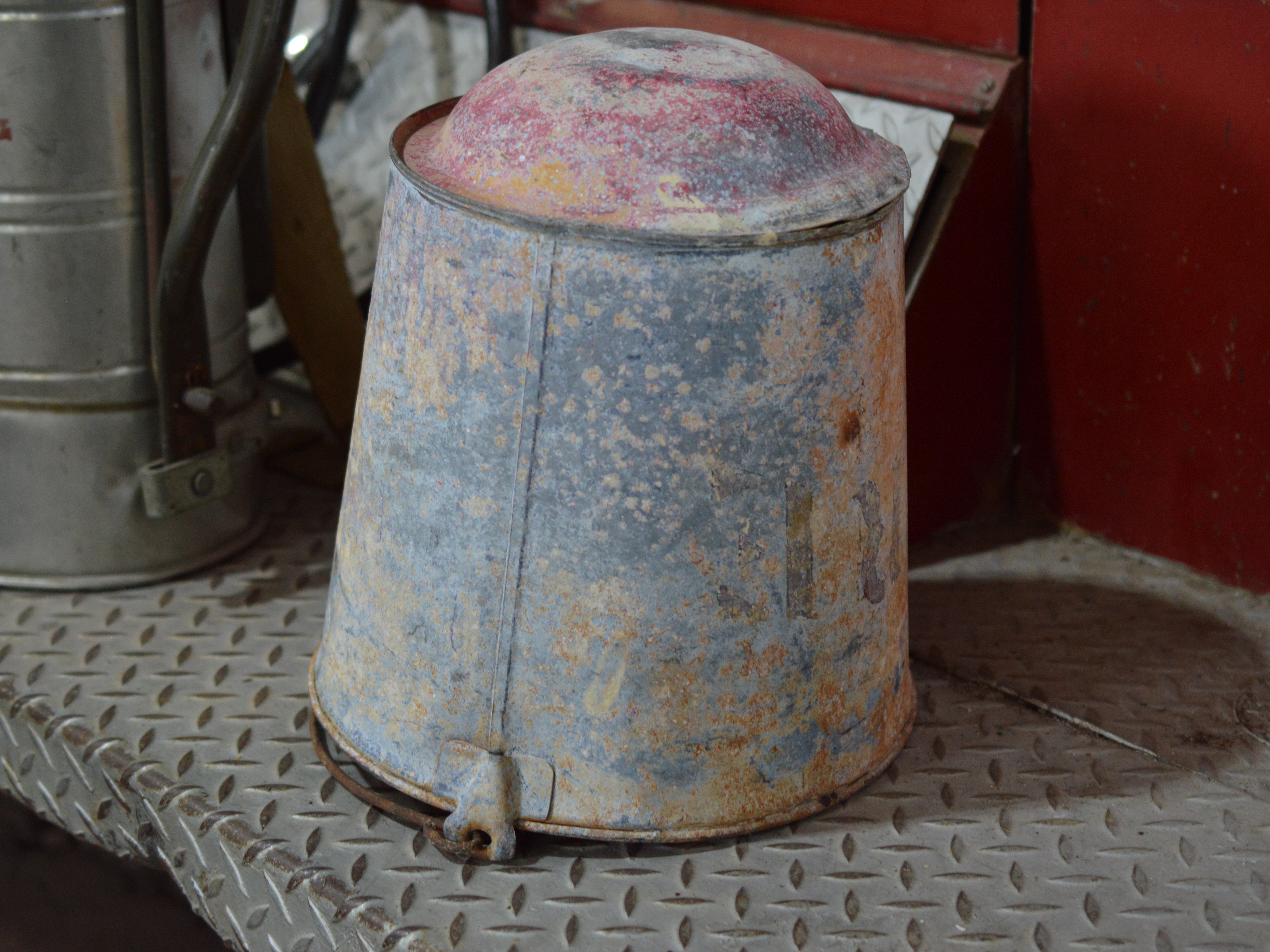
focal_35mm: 66
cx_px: 691
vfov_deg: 22.3
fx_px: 2422
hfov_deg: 29.4
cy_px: 481
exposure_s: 1/125
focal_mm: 40
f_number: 3.5
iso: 800
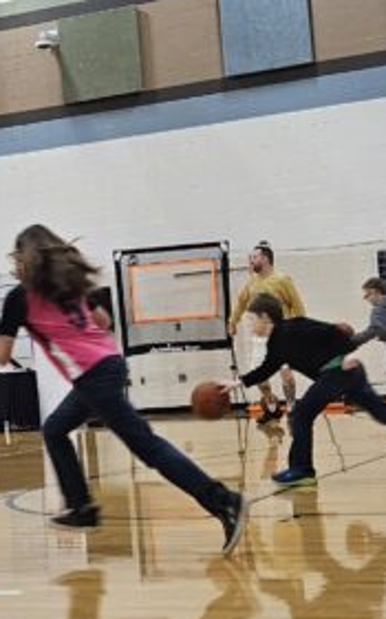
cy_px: 264
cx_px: 79
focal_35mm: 89
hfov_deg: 14.6
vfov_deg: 23.3
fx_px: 1502
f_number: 1.8
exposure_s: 1/120
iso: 125
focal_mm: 5.4
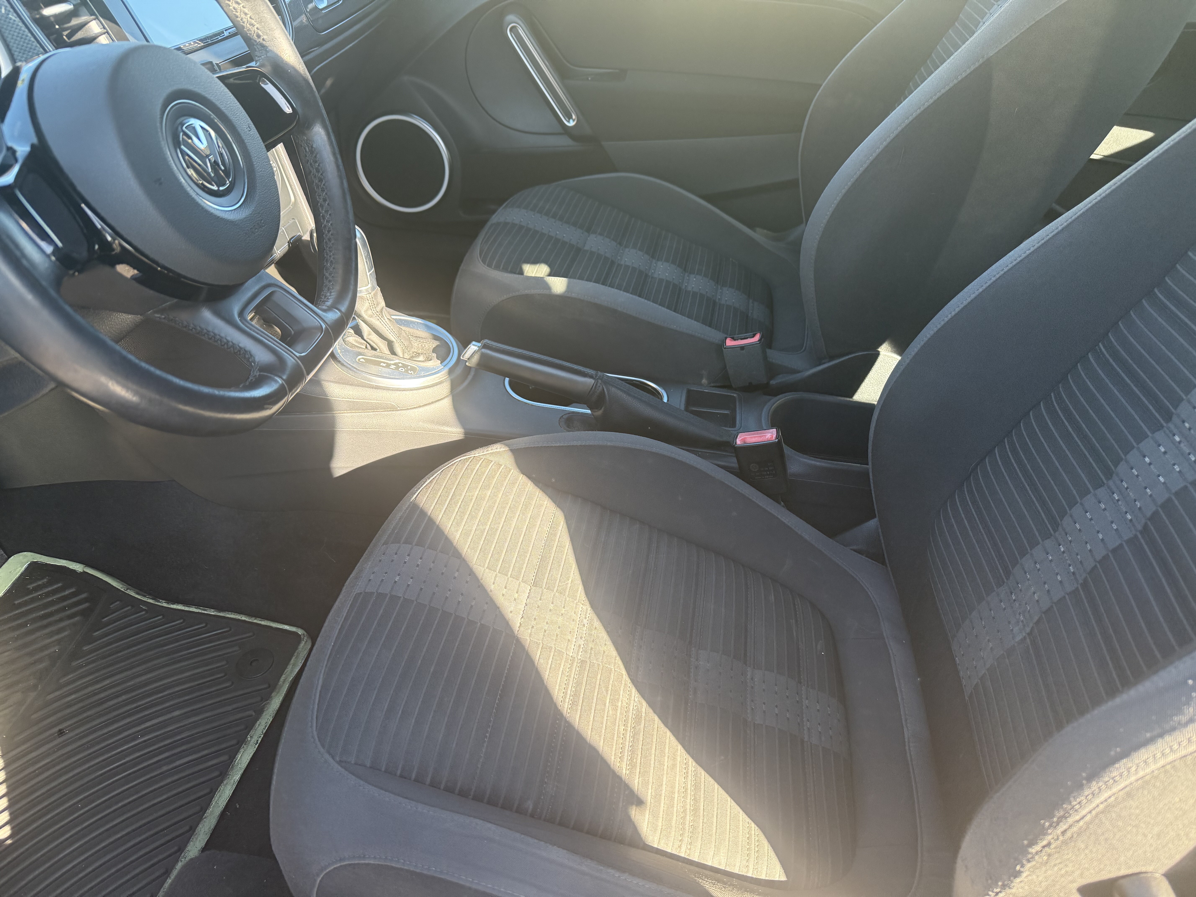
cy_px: 448
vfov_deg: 56.8
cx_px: 598
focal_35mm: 24
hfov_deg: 71.6
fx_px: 829
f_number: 1.78
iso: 160
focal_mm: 6.76
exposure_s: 1/228
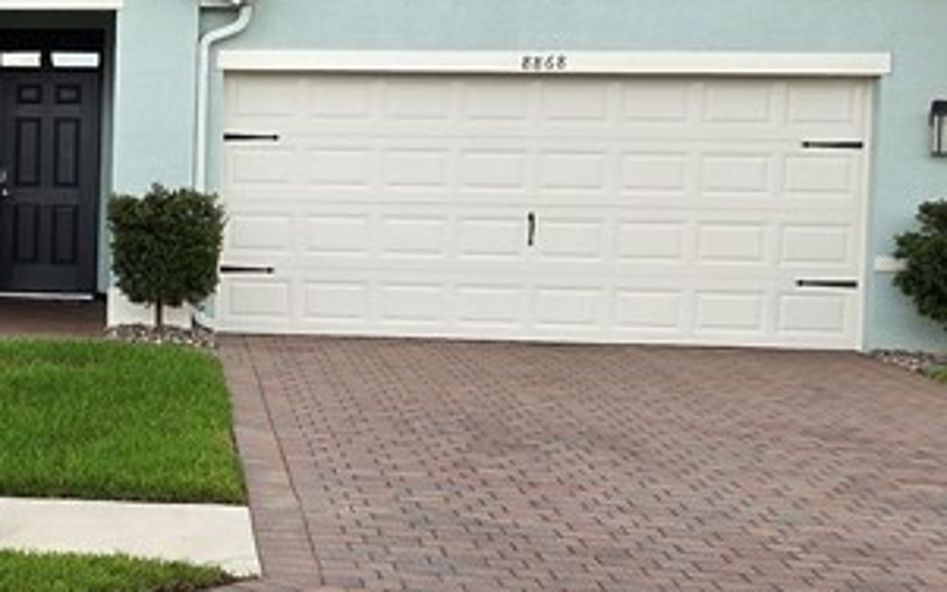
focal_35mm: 83
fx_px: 2142
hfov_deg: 23.2
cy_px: 283
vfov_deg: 15.7
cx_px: -129
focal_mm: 5.4
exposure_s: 1/180
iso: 40
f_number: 1.8
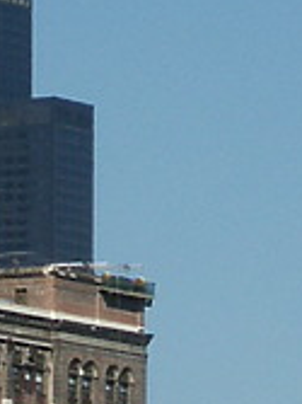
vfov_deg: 2.6
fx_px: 8724
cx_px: -86
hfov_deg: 2.0
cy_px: 731
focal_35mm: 749
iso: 64
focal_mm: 28.23
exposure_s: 1/350
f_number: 8
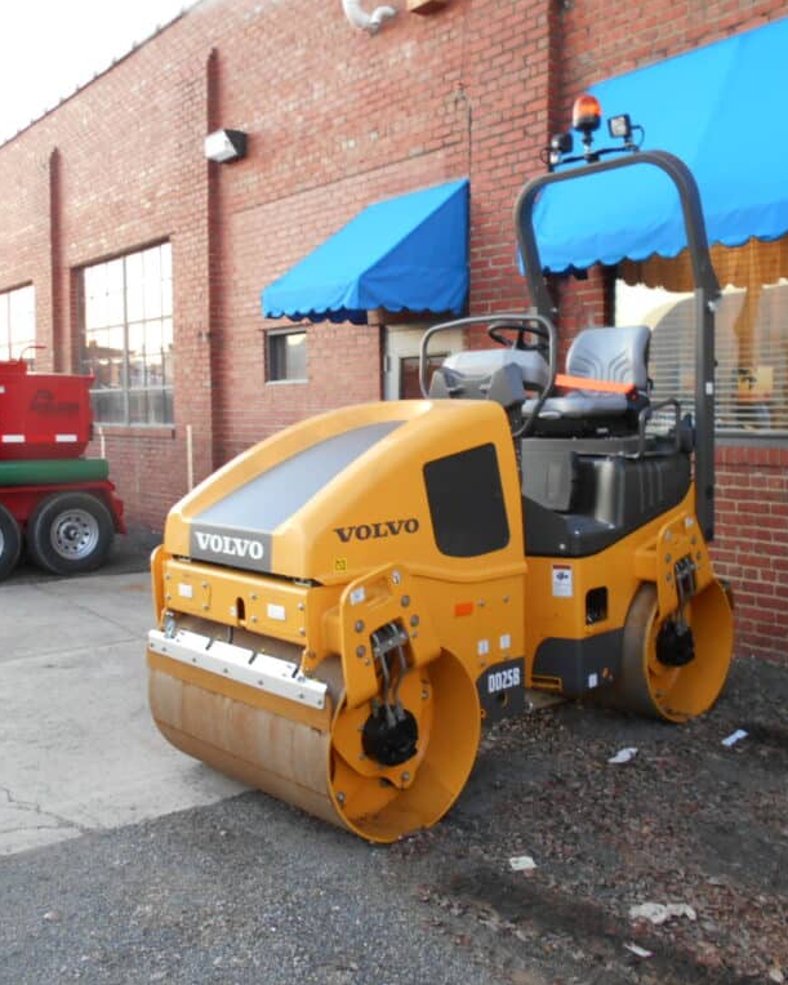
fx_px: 991
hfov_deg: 43.3
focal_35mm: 34
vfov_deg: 52.9
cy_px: 492
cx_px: 429
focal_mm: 4.6
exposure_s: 1/30
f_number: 3.2
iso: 200
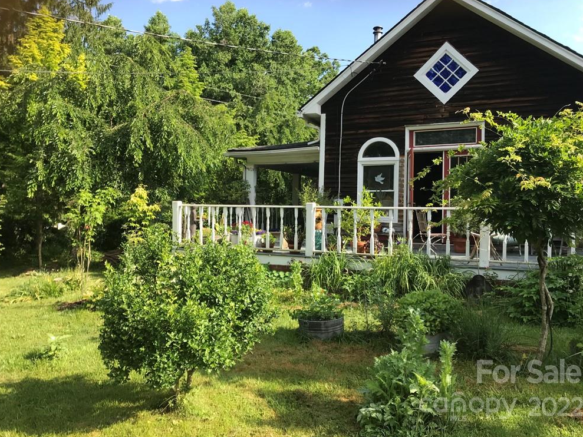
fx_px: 488
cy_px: 219
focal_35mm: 29
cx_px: 294
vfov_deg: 48.2
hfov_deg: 61.7
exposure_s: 1/725
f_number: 1.8
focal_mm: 3.99
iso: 20
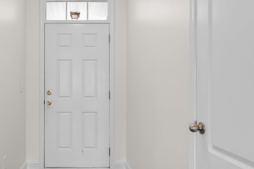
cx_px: 76
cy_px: 85
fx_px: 240
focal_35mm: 34
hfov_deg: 54.1
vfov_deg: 38.9
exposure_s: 1/2
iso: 100
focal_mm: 13
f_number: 4.8
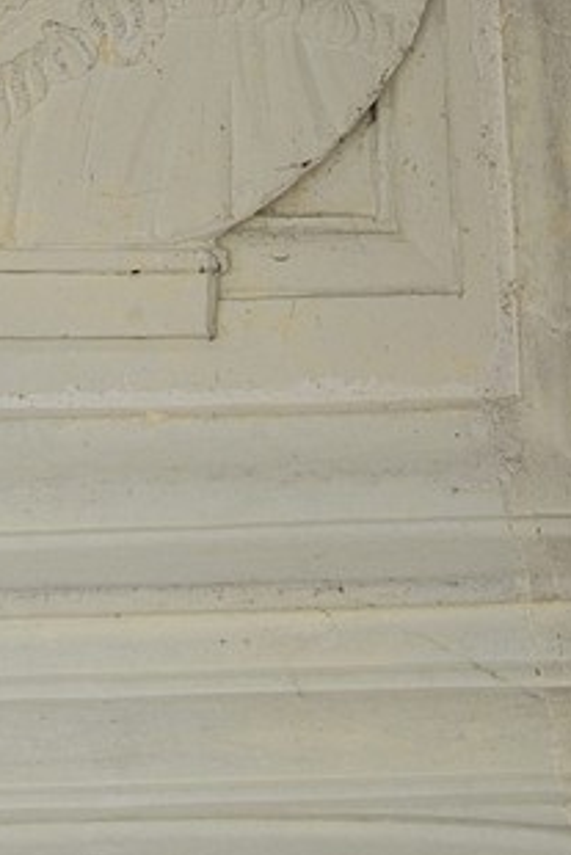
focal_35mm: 165
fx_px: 3921
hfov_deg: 7.9
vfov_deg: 11.1
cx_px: -681
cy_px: -935
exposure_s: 1/50
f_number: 5.6
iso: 400
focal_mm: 32
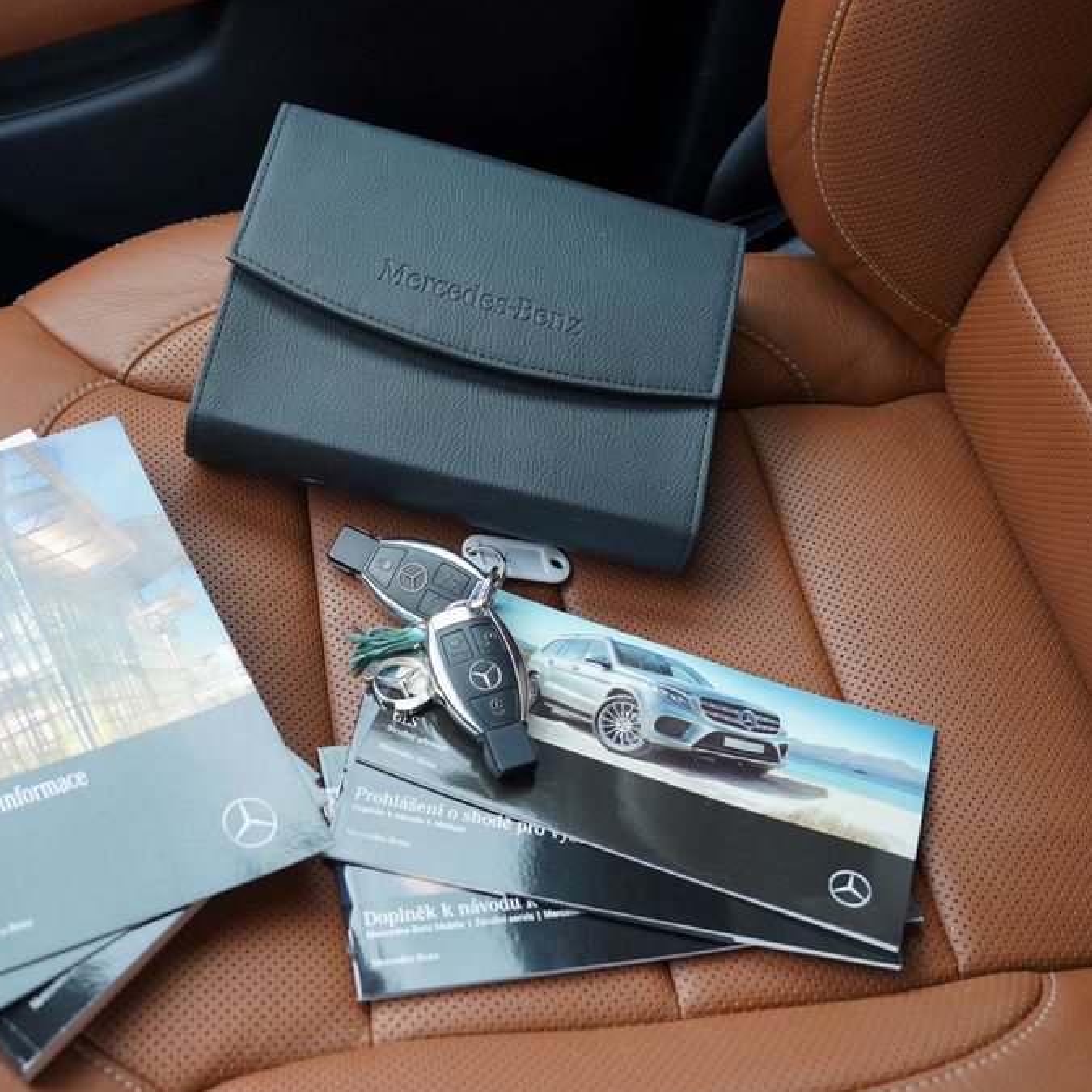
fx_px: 1428
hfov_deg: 41.1
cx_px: 324
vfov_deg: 41.9
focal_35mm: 40
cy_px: 548
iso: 100
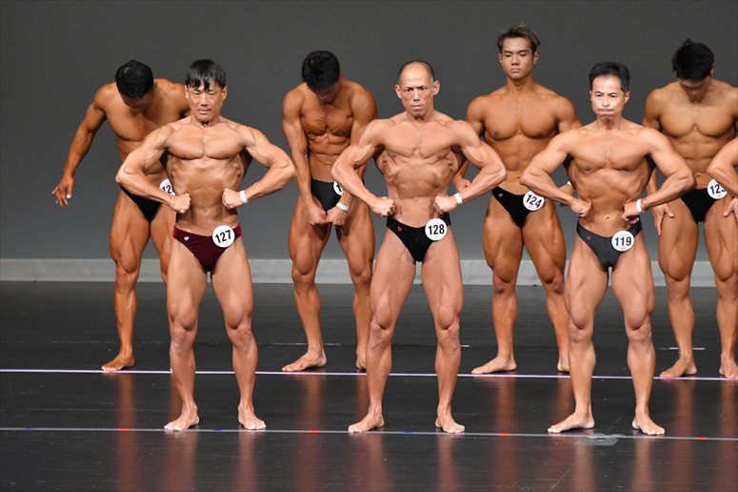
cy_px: 246
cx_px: 369
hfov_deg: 6.5
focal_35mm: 315
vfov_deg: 4.4
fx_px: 6454
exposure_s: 1/400
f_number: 5.6
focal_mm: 210
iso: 5000
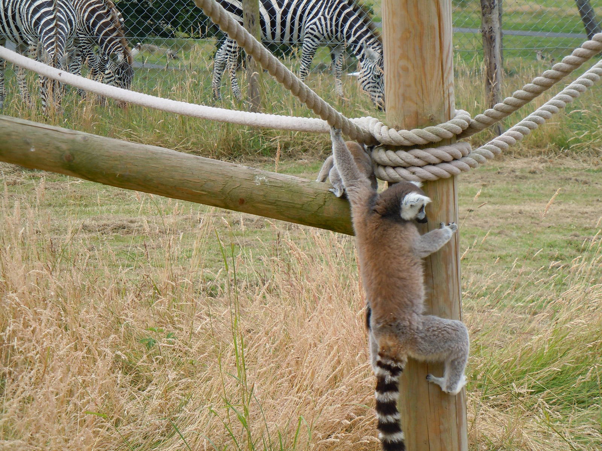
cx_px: 301
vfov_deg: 11.1
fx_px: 2313
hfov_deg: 14.8
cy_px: 226
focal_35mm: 133
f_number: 4.6
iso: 100
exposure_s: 1/200
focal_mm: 24
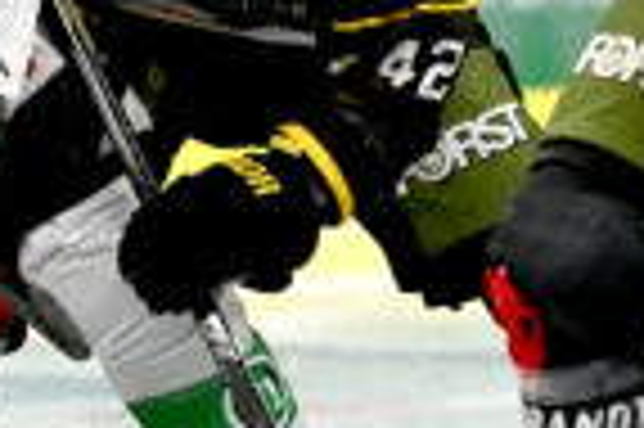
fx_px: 18797
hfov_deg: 2.0
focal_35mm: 1052
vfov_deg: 1.3
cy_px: -176
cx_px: 369
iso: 2500
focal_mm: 200
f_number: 3.5
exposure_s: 1/1250
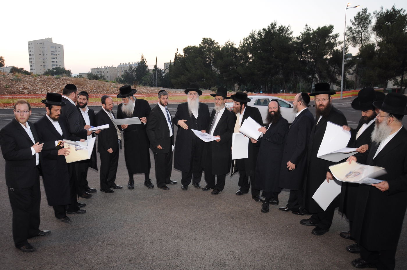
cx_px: 204
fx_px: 305
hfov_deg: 67.5
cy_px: 135
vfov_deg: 47.8
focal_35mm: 27
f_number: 6.3
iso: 640
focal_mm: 18
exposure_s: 1/40
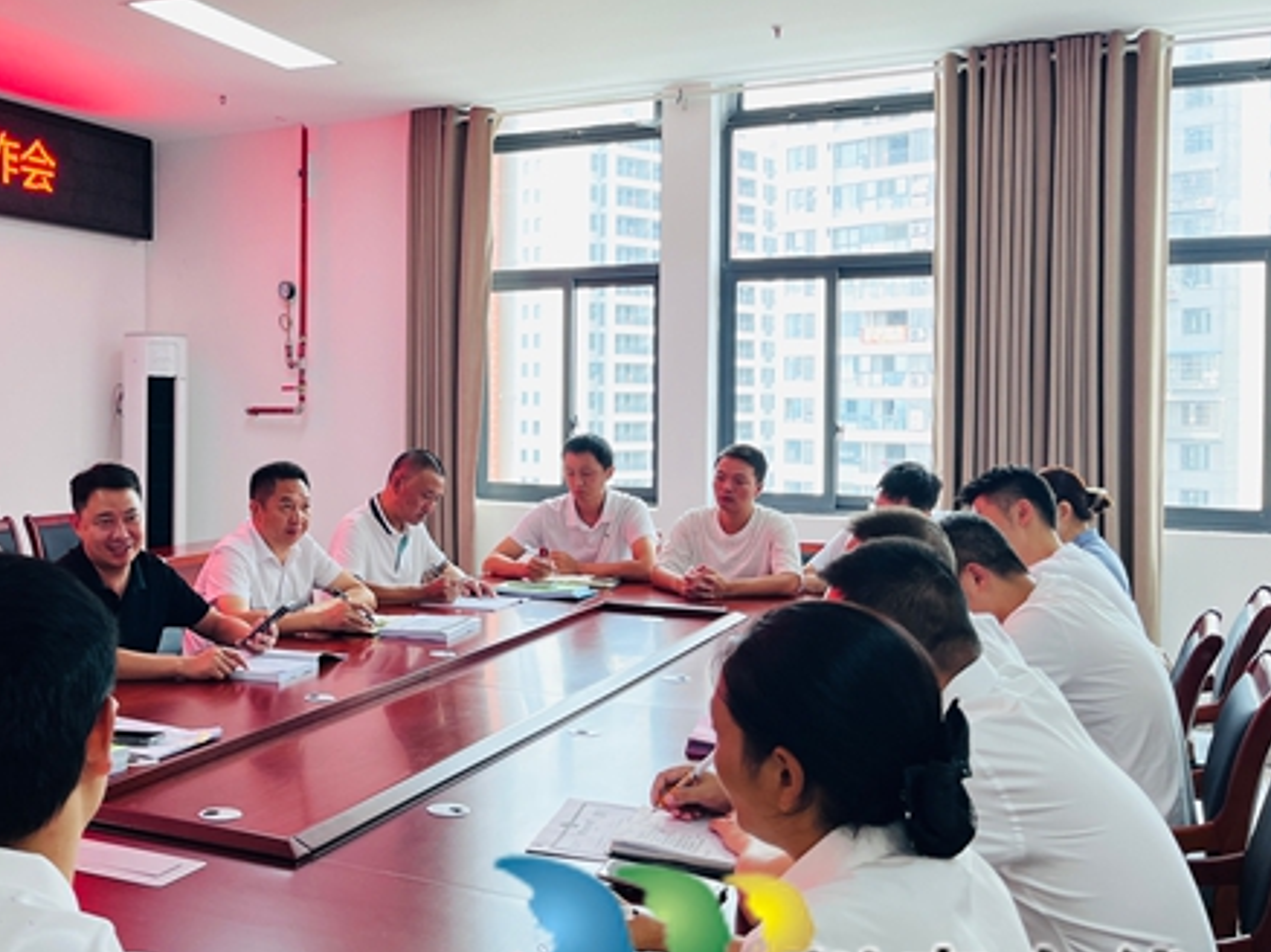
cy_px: 435
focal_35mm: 38
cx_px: 354
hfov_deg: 47.6
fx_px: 1394
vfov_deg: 37.7
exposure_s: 1/83
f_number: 1.6
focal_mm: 5.1
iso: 100
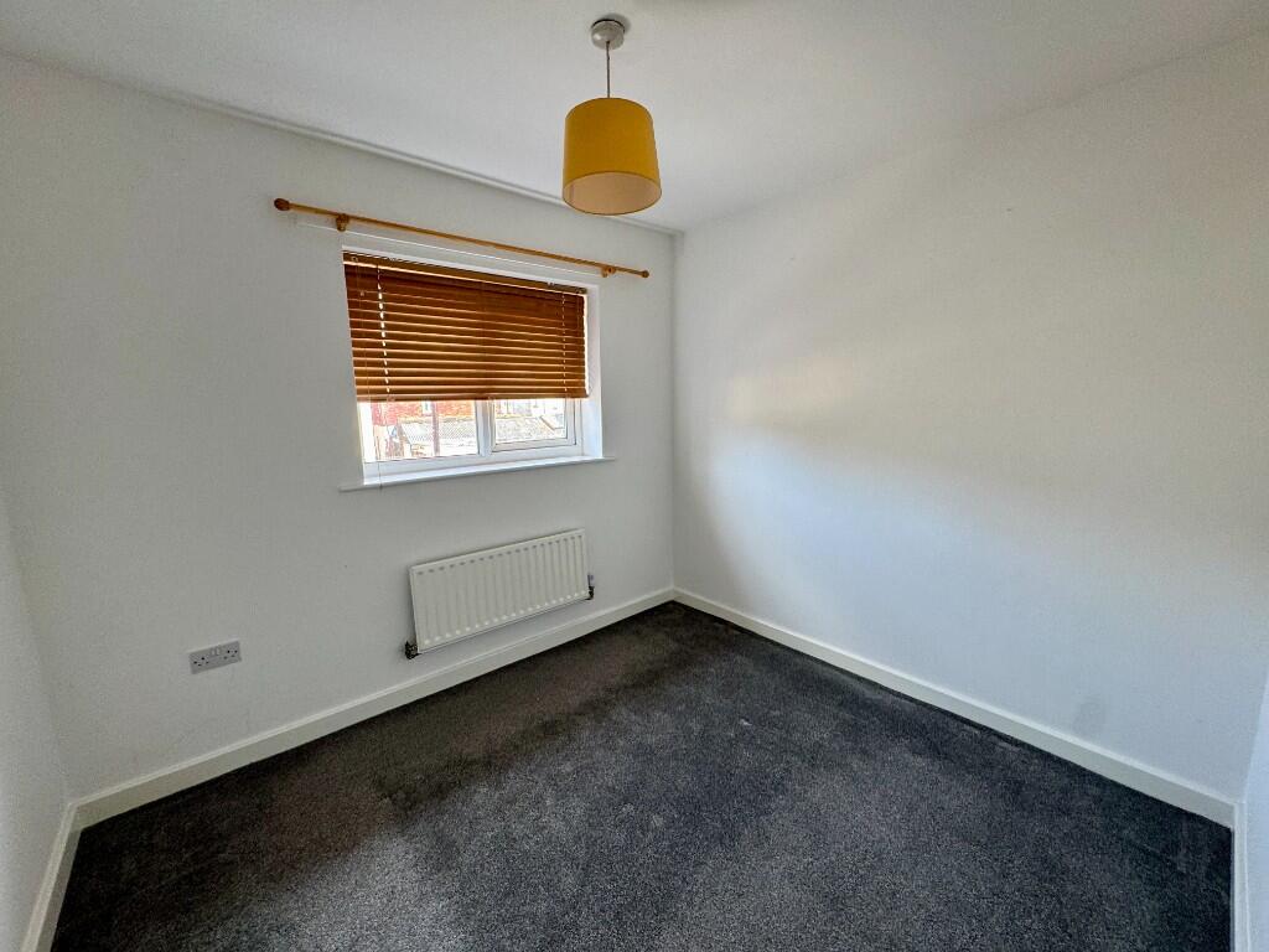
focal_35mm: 14
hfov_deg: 102.1
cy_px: 476
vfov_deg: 85.7
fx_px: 513
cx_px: 634
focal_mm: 2.22
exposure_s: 1/99
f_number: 2.2
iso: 125
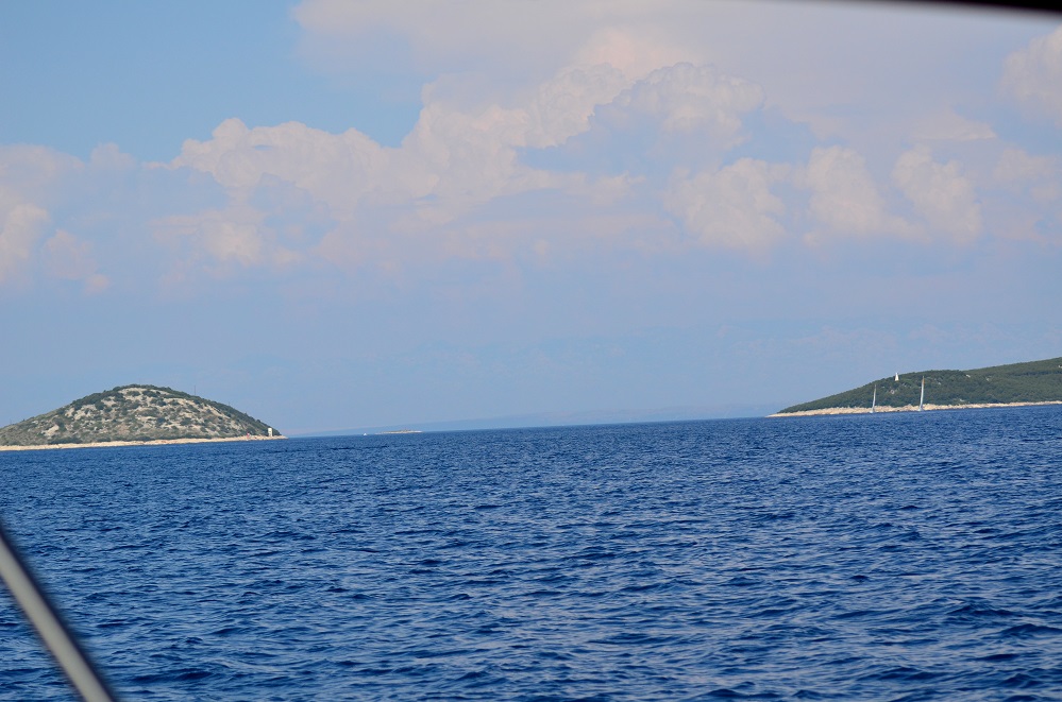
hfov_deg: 19.5
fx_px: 3090
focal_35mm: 105
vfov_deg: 13.0
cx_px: 531
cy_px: 351
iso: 400
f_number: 4.5
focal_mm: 70
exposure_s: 1/4000
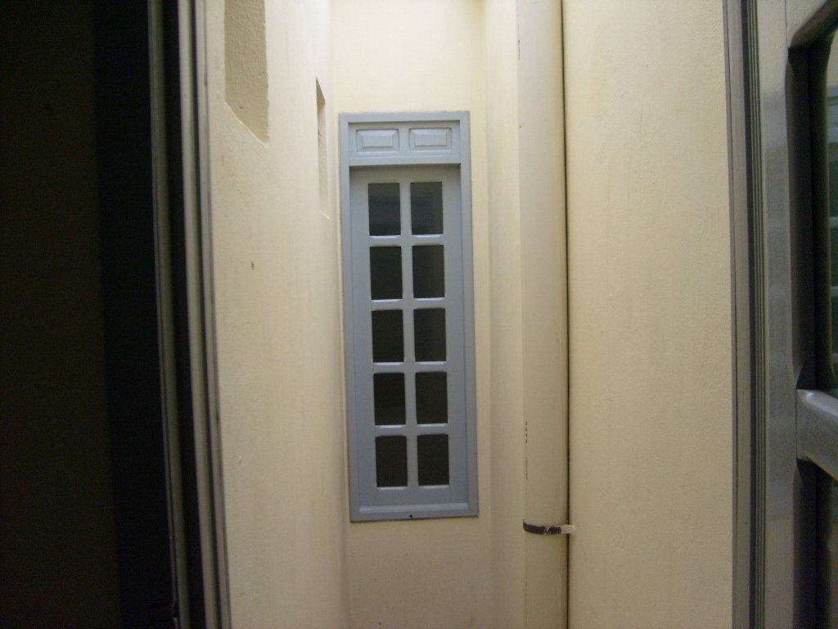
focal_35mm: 35
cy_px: 314
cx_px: 419
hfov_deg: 52.6
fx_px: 847
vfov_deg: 40.7
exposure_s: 1/180
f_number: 2.8
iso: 80
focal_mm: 5.8
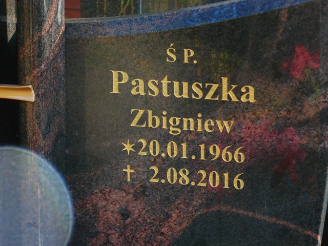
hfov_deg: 12.8
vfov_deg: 9.6
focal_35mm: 154
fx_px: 1459
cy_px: 123
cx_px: 164
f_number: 3.3
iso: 100
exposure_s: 1/80
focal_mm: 25.7
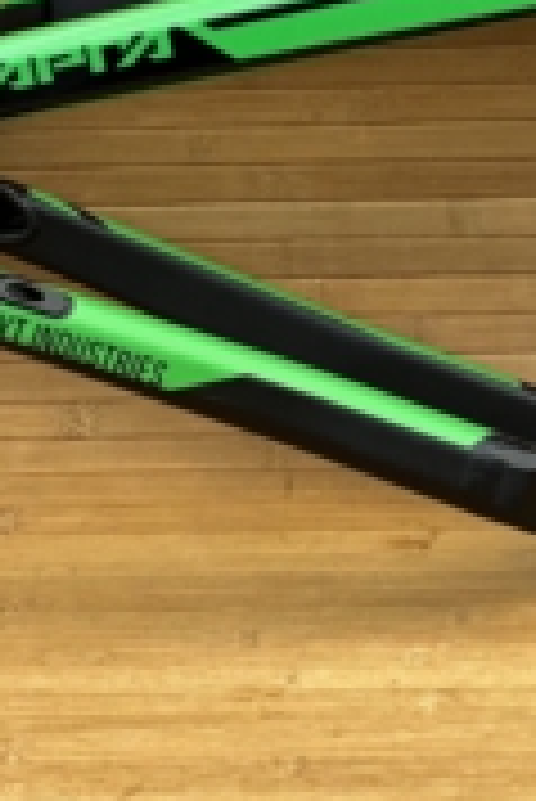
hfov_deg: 5.0
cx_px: 1000
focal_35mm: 270
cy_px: -180
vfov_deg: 7.6
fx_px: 6018
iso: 40
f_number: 2.8
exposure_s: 1/121
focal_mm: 9
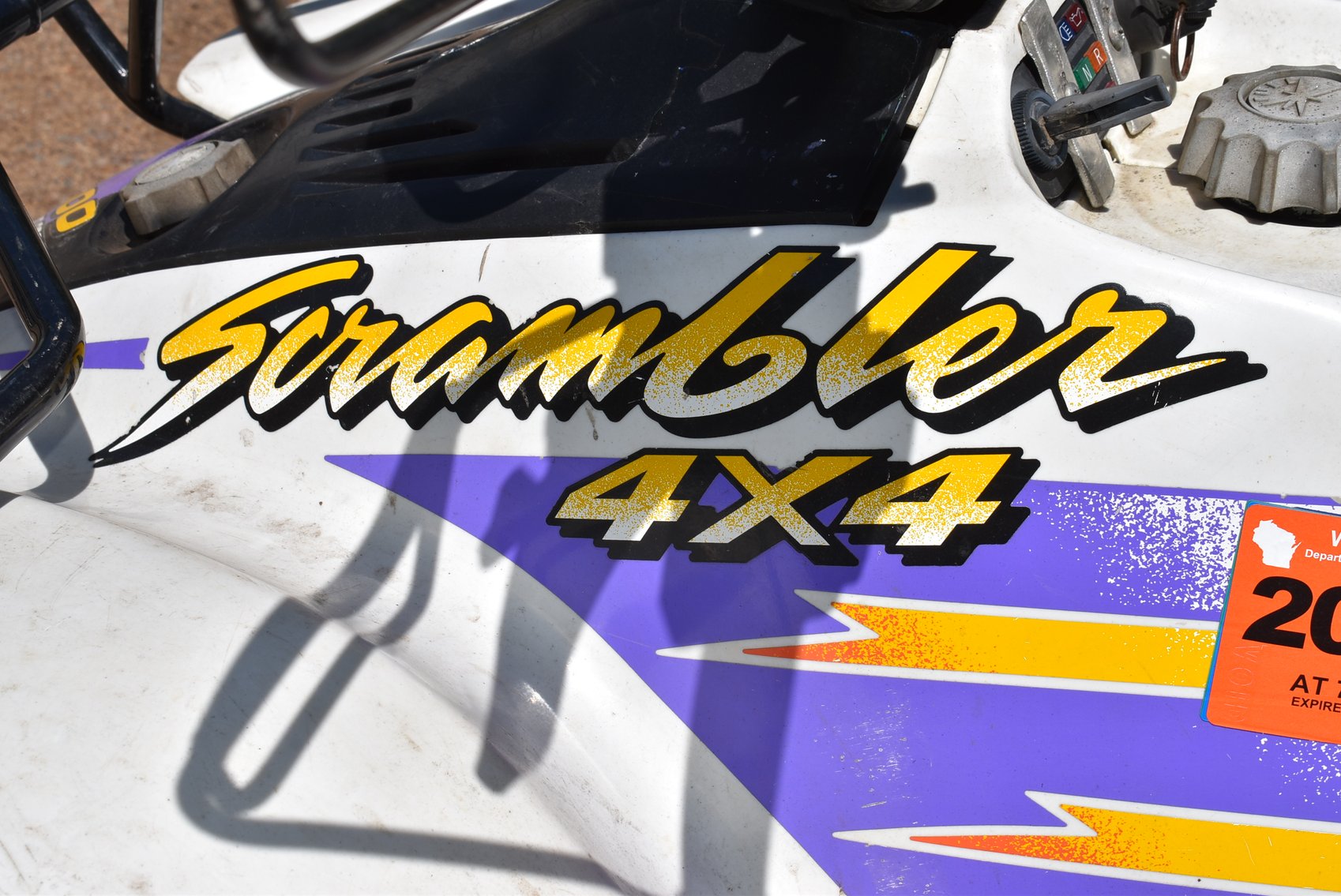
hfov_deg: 31.9
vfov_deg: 21.6
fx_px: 2348
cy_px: 448
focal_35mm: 63
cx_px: 670
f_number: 14
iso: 100
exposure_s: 1/200
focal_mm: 42
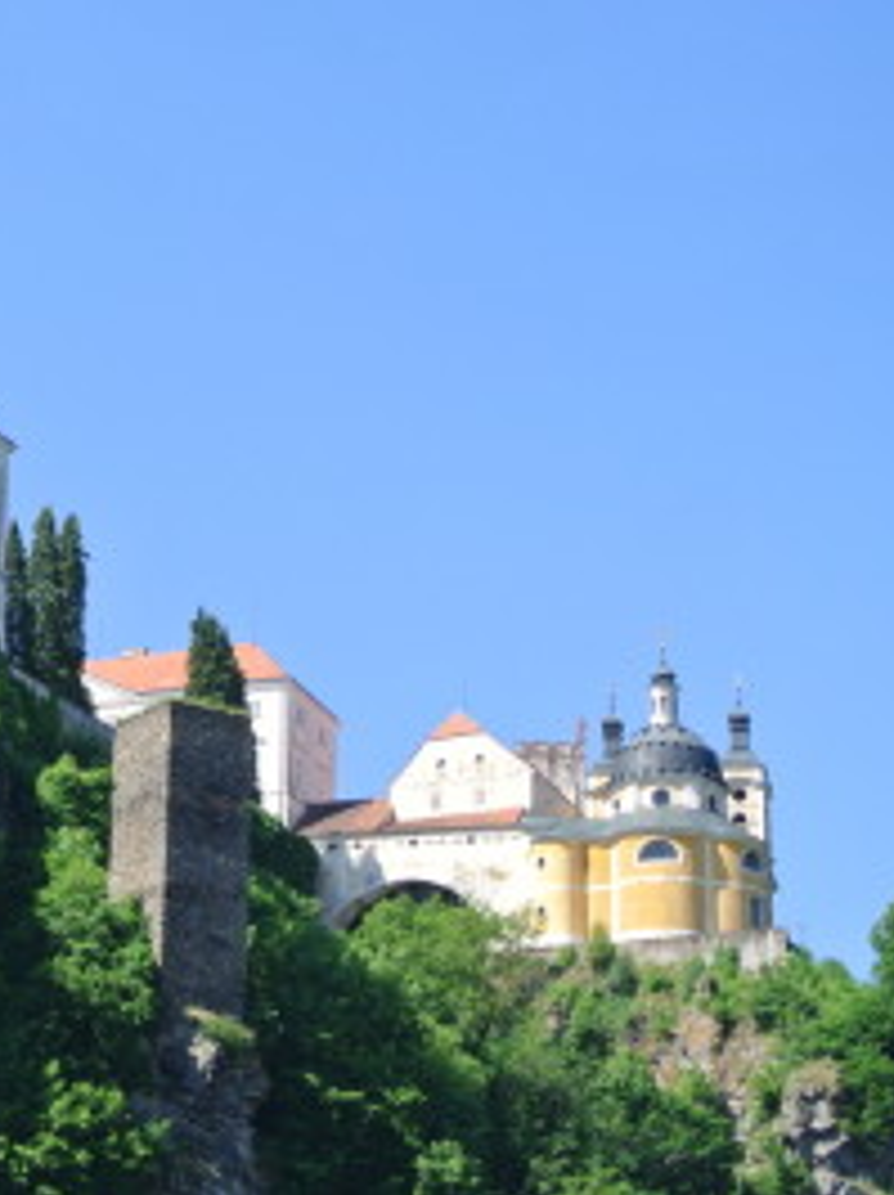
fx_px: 3449
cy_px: 598
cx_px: 9
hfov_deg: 14.5
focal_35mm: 100
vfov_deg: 19.7
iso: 100
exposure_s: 1/250
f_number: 5.3
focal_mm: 25.9
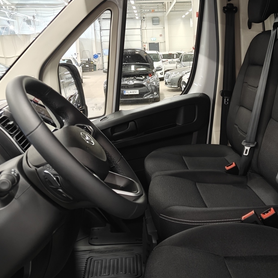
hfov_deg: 37.0
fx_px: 409
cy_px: 115
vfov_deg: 37.4
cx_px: 194
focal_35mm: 45
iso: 200
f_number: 1.8
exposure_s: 1/33
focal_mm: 5.59
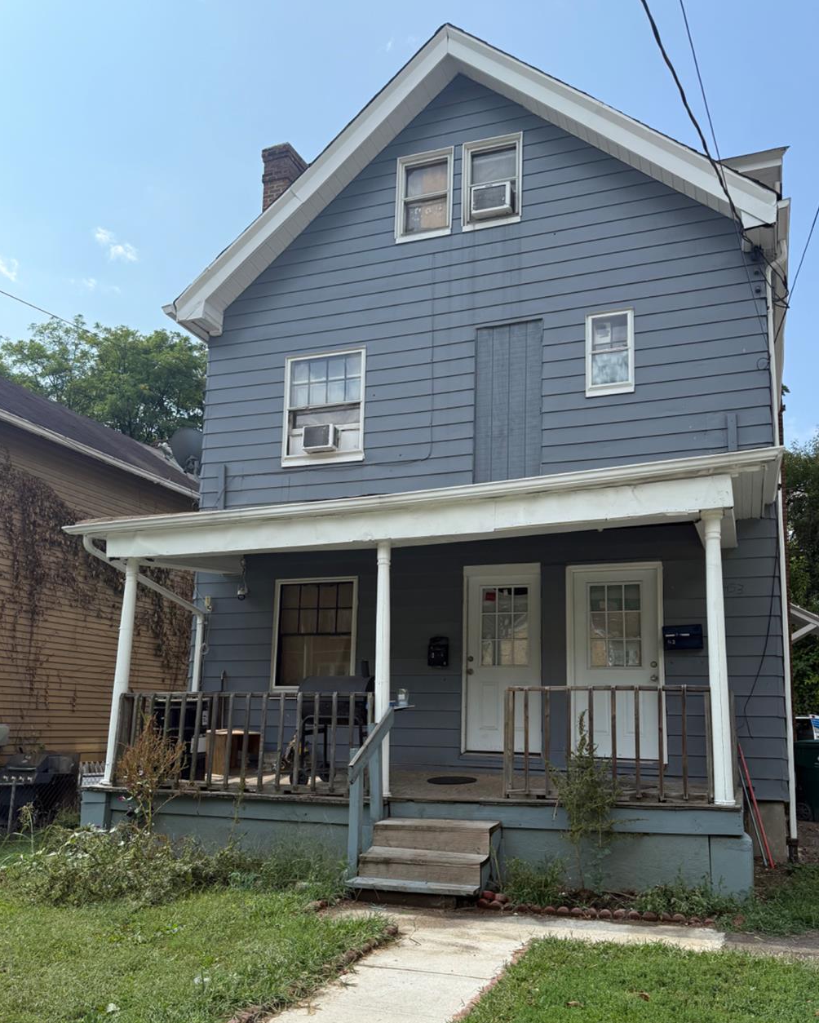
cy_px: 583
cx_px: 429
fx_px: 848
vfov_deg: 61.9
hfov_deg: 51.5
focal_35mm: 28
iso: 100
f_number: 1.78
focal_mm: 6.76
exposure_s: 1/4167
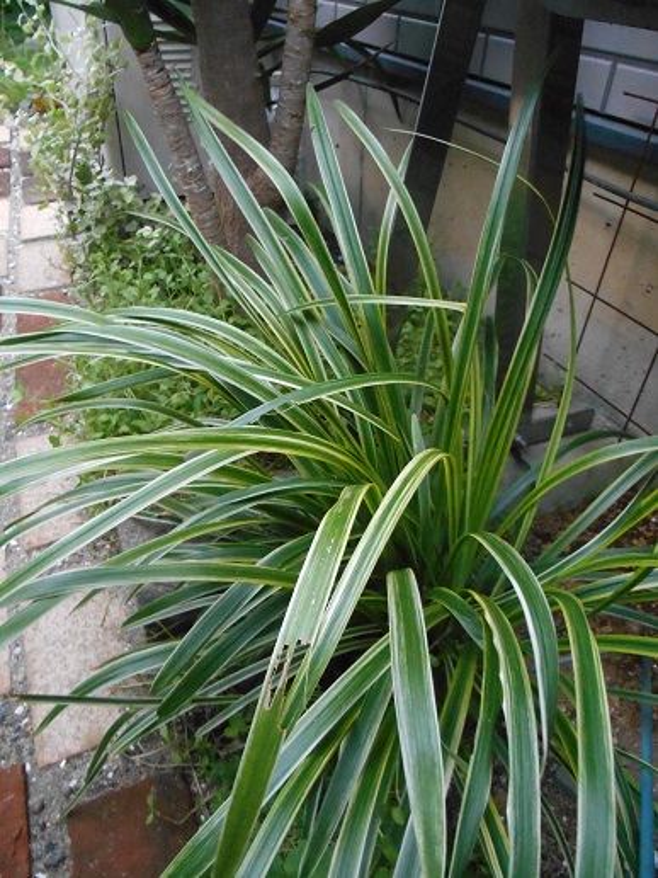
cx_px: 329
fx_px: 659
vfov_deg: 67.3
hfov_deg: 53.1
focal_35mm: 26
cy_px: 439
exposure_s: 1/60
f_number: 3.4
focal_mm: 4.7
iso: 800
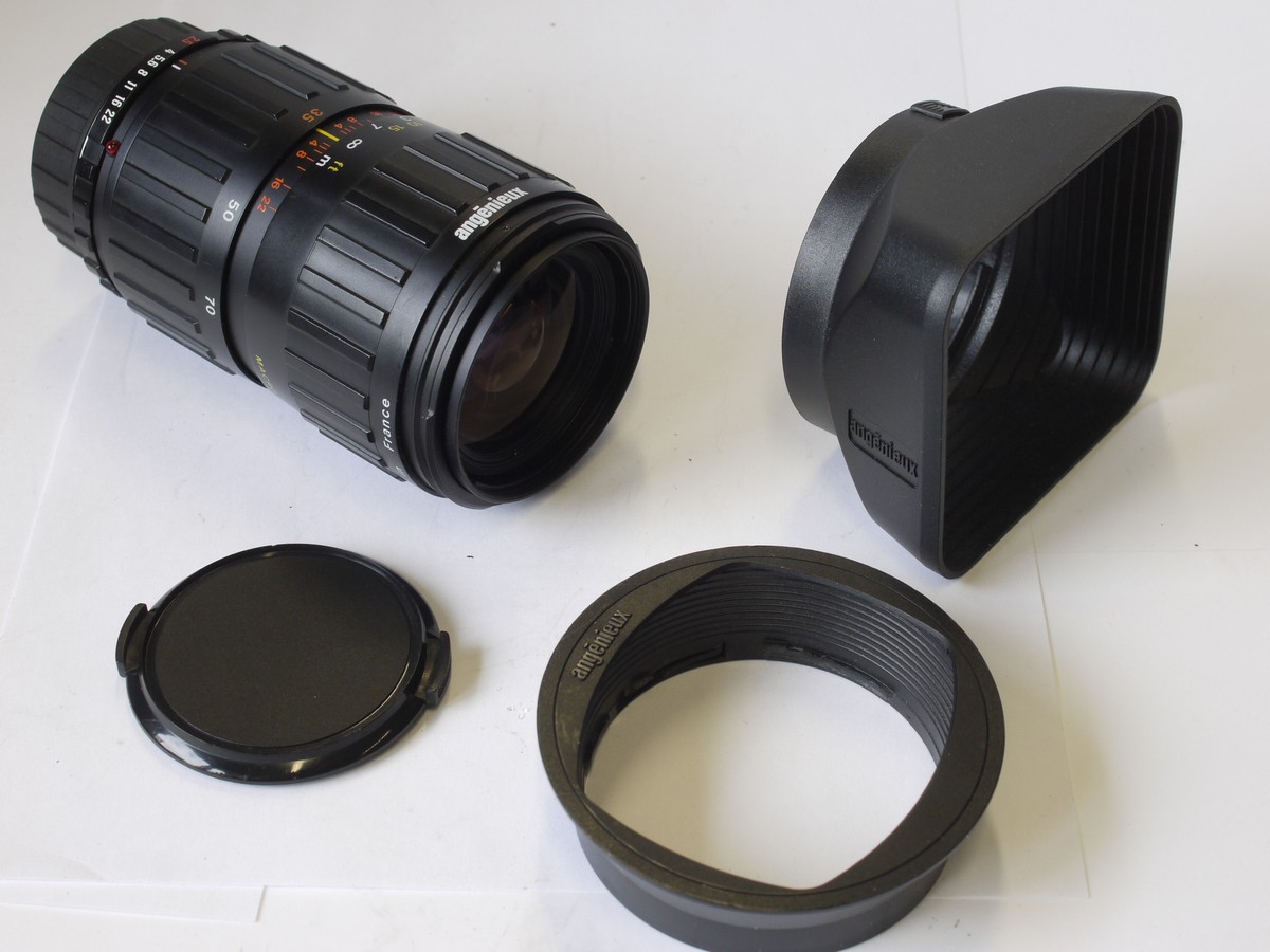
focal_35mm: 60
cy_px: 476
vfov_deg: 24.4
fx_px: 2201
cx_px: 635
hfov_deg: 32.2
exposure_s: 1/40
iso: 320
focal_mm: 30
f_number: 8
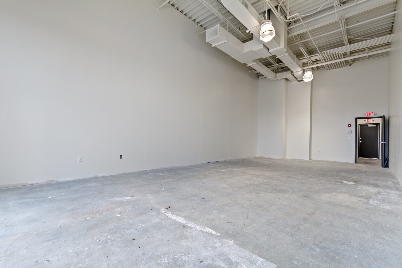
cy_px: 134
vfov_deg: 73.7
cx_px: 201
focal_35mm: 16
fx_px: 179
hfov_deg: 96.7
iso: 200
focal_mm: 11
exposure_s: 1/80
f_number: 6.3
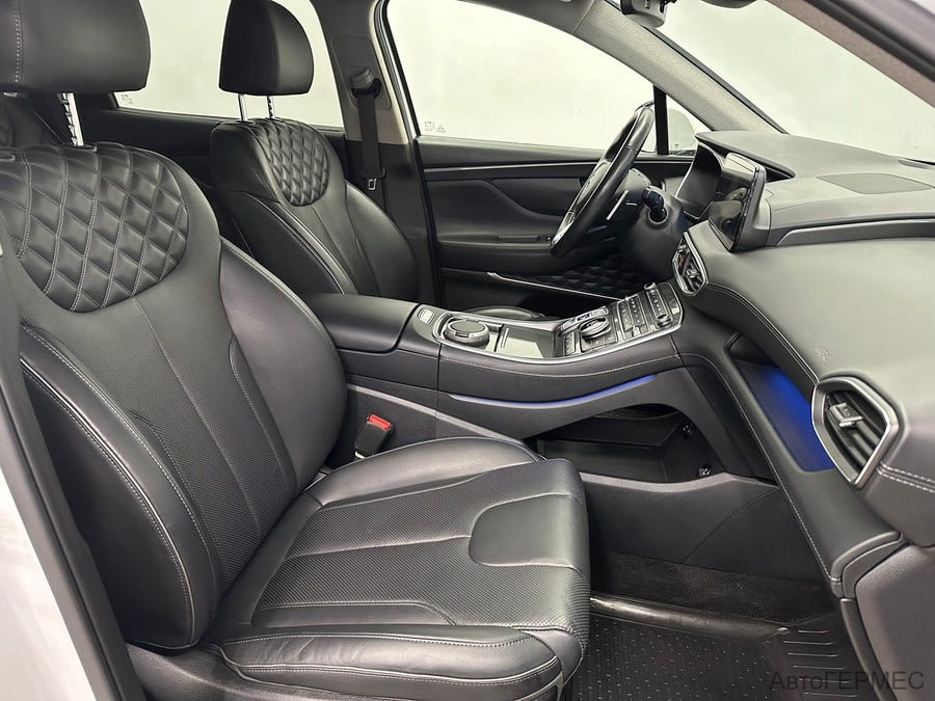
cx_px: 468
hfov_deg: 71.6
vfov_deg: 56.8
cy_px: 350
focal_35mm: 24
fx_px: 648
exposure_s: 1/33
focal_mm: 6.86
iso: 640
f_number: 1.78
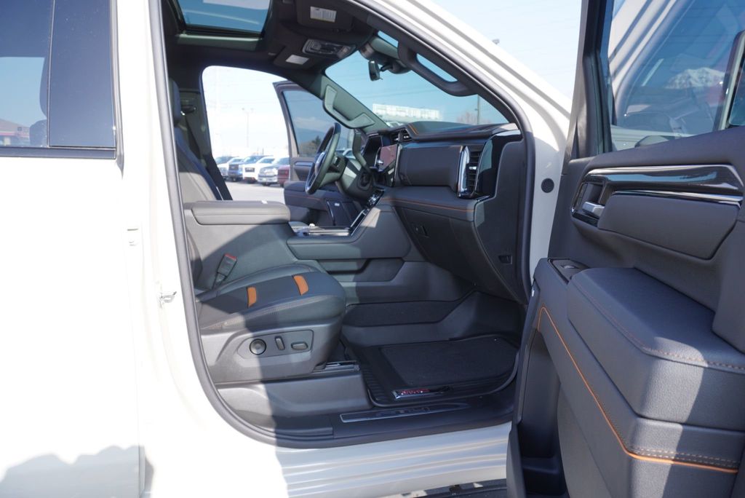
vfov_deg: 53.2
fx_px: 497
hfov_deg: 73.7
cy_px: 249
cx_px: 372
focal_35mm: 24
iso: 100
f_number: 5.6
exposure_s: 1/125
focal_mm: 16
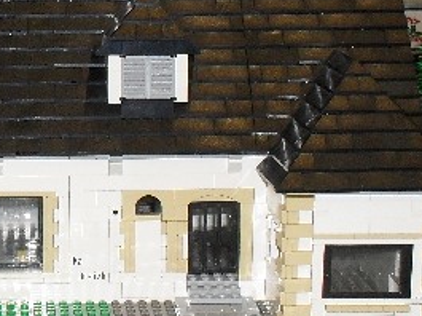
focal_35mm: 127
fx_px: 1546
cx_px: -76
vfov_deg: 11.6
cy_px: 53
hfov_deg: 15.0
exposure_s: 1/45
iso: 200
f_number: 3.6
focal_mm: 7.5
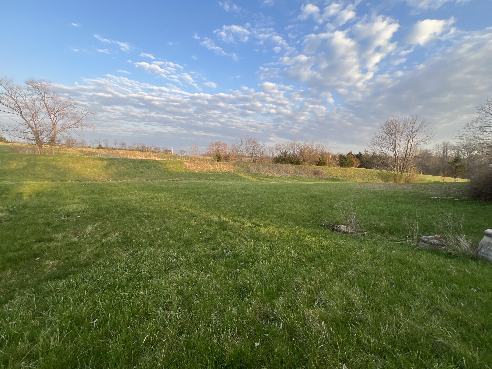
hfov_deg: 106.2
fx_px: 185
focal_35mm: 13
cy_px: 184
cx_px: 246
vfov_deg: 89.9
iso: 32
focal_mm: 1.57
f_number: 1.8
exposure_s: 1/355
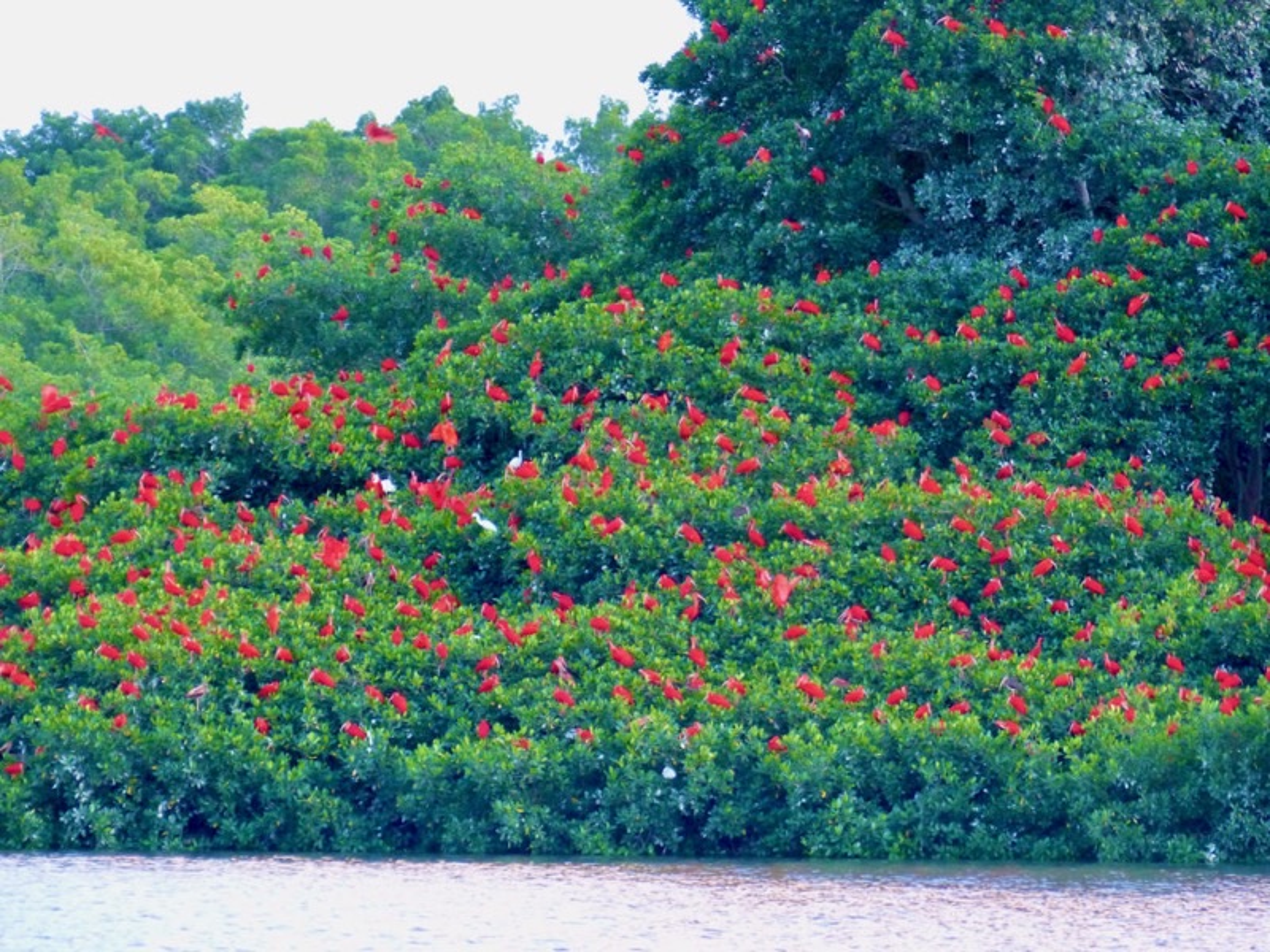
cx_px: 635
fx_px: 13905
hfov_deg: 5.2
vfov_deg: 3.9
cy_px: 476
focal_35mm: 379
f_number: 2.8
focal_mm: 68.1
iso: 400
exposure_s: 1/80
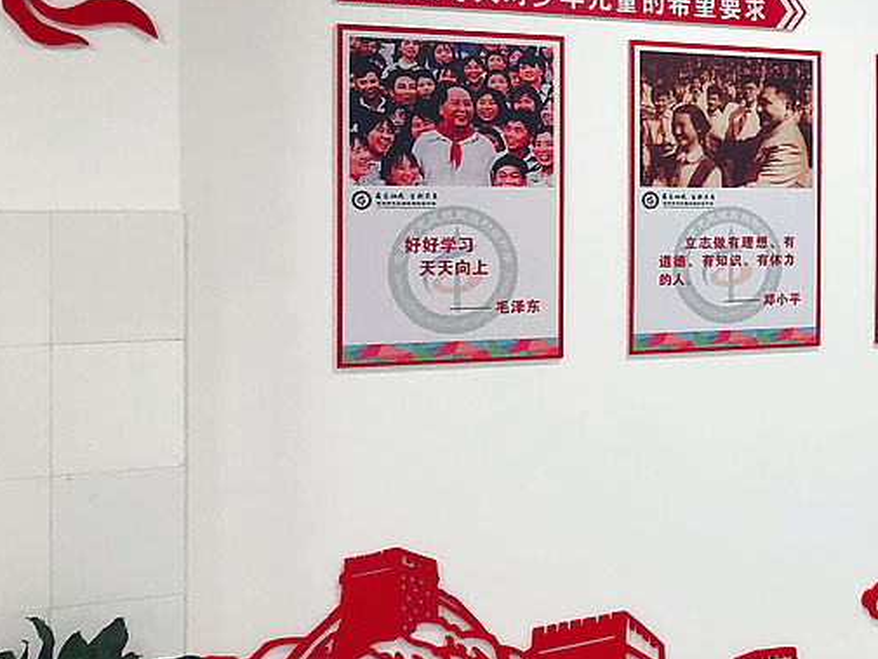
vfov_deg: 20.7
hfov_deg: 25.0
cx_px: 1021
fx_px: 1801
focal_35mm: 71
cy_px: 230
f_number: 1.8
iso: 40
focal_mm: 3.99
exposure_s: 1/33
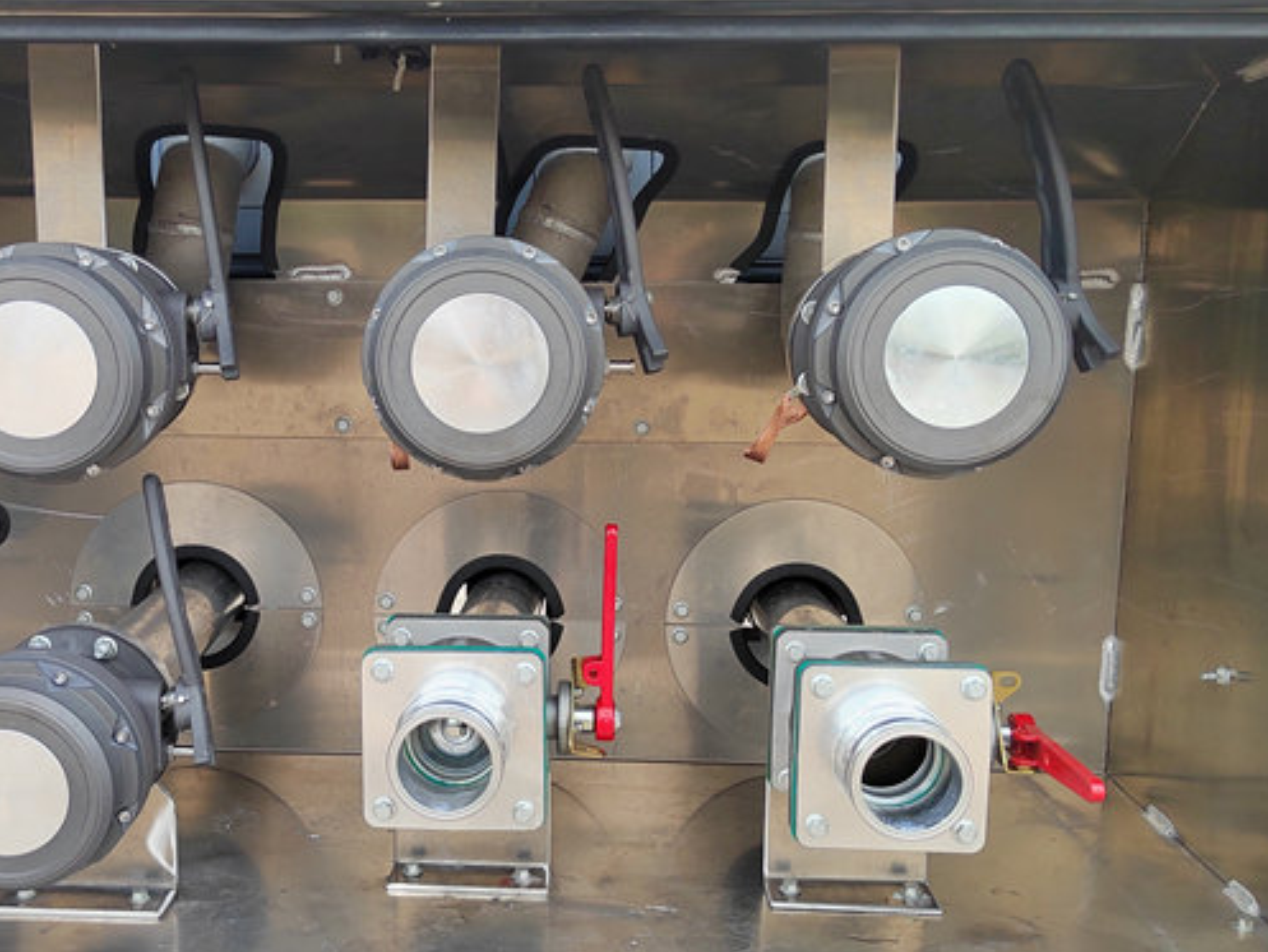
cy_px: 518
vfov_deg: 38.7
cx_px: 485
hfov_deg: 49.7
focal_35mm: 37
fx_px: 1356
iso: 100
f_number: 1.9
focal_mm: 5.52
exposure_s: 1/256
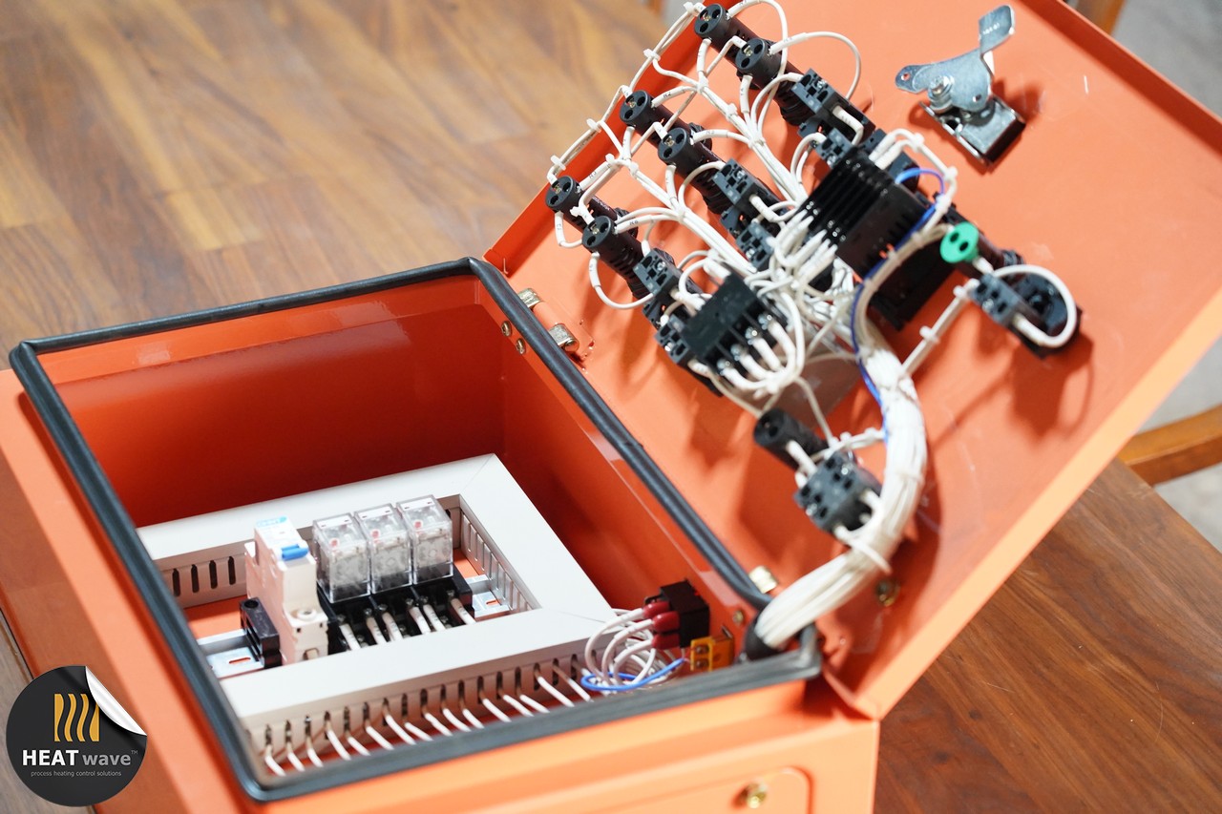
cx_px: 611
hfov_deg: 21.7
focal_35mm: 94
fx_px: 3190
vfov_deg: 14.5
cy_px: 407
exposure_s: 1/100
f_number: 4.5
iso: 8000
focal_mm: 94
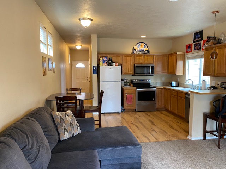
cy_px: 84
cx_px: 113
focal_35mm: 26
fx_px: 170
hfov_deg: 67.3
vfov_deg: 53.1
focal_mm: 4.25
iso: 250
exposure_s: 1/60
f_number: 1.8
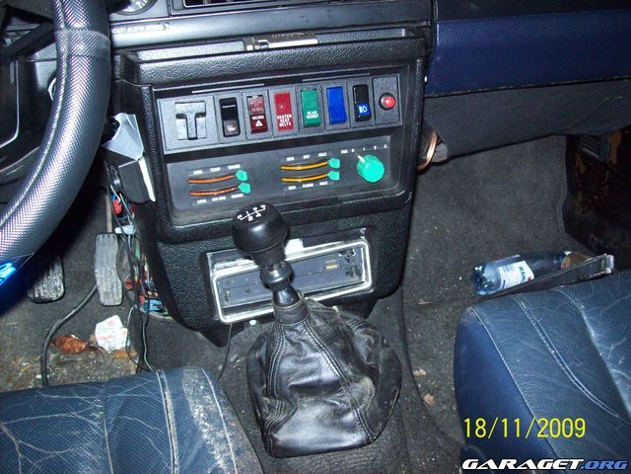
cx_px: 316
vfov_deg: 39.7
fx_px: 656
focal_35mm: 36
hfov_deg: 51.4
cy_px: 237
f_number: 2.7
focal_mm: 6
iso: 200
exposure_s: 1/64
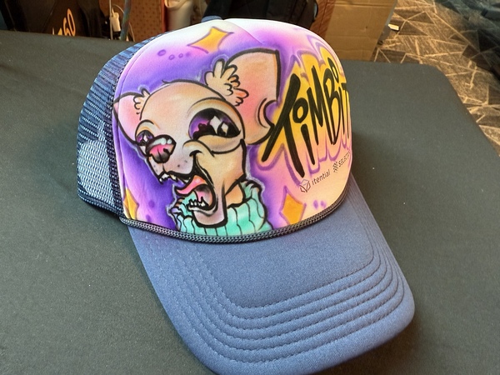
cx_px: 250
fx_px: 347
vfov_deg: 56.8
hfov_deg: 71.6
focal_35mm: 24
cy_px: 188
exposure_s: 1/99
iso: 320
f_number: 2.2
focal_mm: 2.22
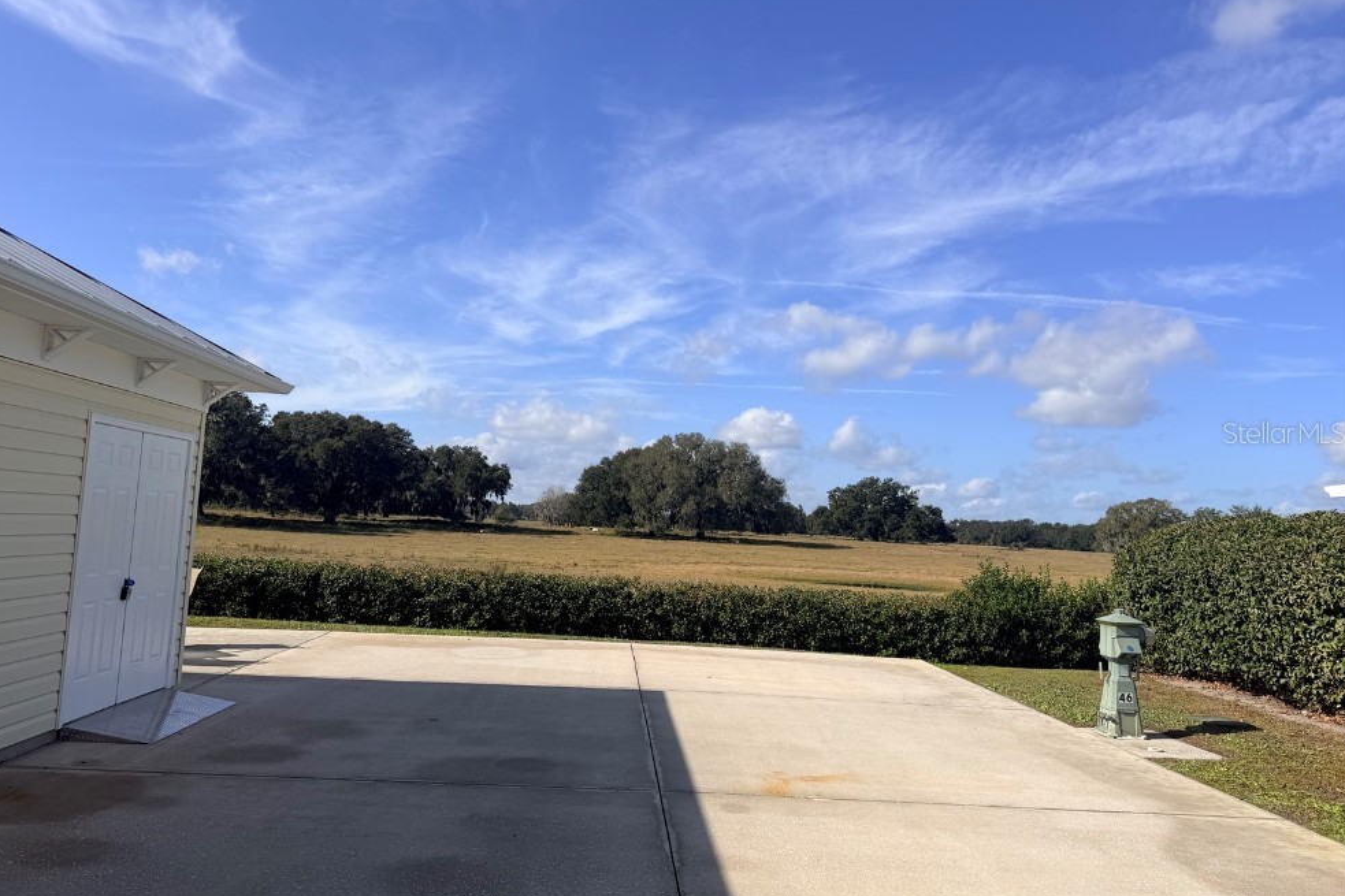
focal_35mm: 26
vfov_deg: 49.5
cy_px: 432
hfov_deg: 69.4
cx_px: 651
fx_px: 971
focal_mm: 6.76
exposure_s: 1/7353
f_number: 1.78
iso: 80
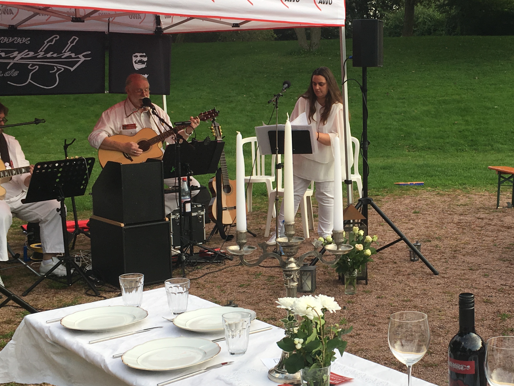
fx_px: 802
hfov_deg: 34.9
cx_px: 370
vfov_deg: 27.0
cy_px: 220
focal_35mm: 54
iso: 25
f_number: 2.2
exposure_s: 1/196
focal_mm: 4.15
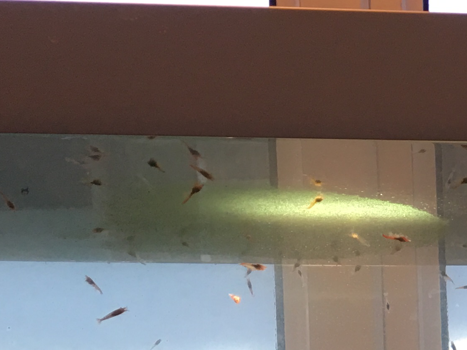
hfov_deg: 17.7
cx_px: 586
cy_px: 593
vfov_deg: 13.0
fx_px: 1416
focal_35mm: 105
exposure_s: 1/33
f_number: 2.2
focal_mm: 4.15
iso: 40
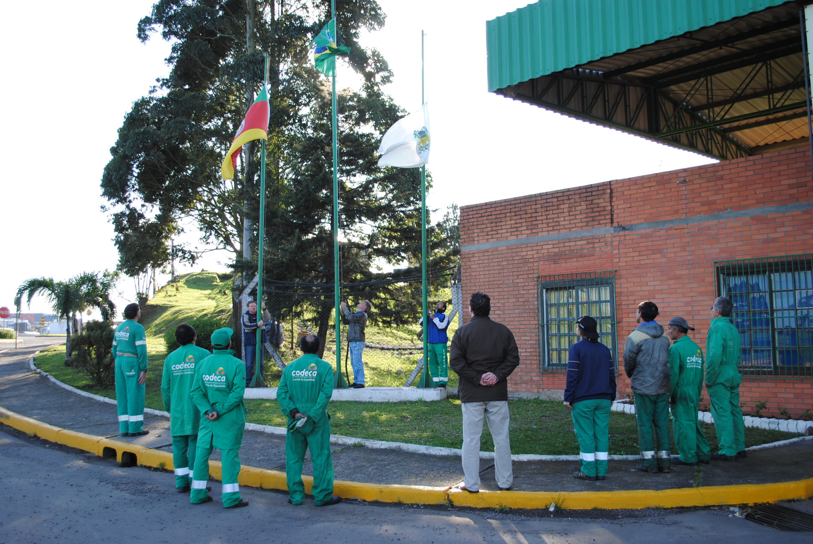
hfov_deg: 53.1
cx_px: 406
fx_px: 814
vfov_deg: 37.0
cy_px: 272
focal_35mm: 36
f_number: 4
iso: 125
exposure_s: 1/200
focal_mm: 24
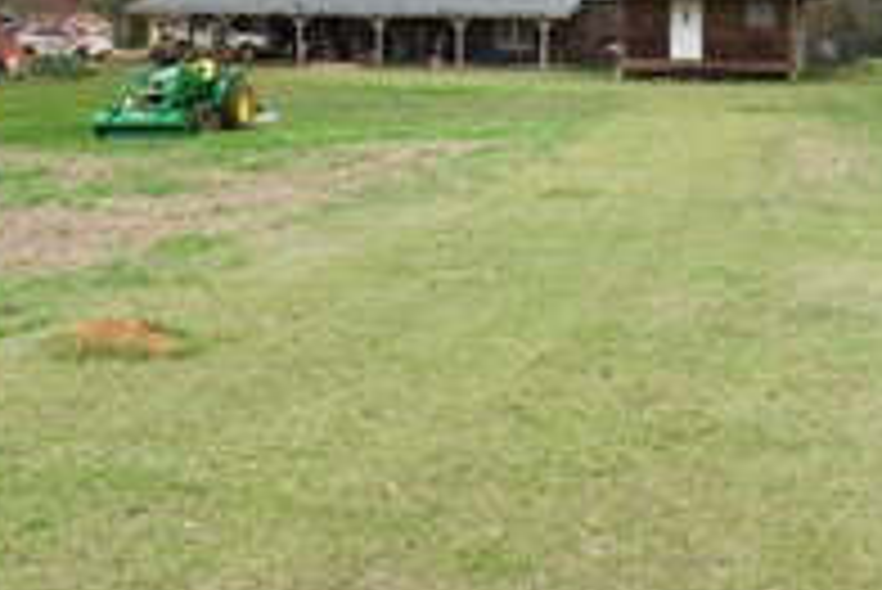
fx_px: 1348
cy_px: 5
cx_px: 441
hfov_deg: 36.2
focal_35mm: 55
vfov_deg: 23.6
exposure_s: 1/100
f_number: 16
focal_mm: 24
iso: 400
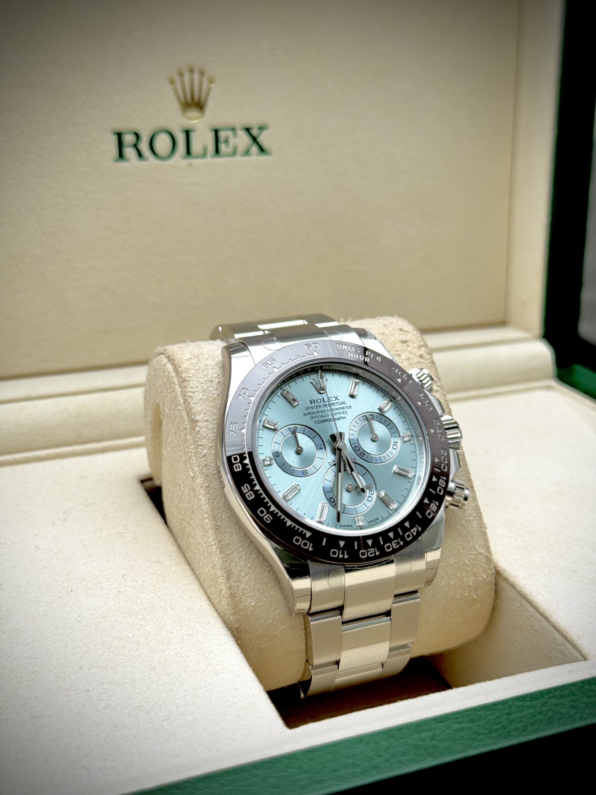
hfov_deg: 30.3
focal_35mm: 48
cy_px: 398
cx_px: 298
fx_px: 1102
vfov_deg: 39.7
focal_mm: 6.76
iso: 50
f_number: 1.78
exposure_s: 1/168
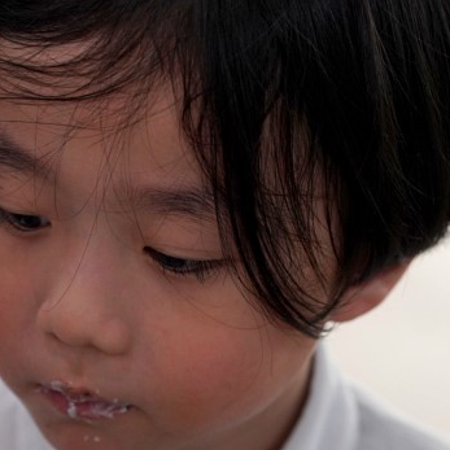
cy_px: 326
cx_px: 53
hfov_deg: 4.5
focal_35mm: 386
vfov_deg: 4.5
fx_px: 5677
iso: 1000
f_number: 4
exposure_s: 1/200
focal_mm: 175
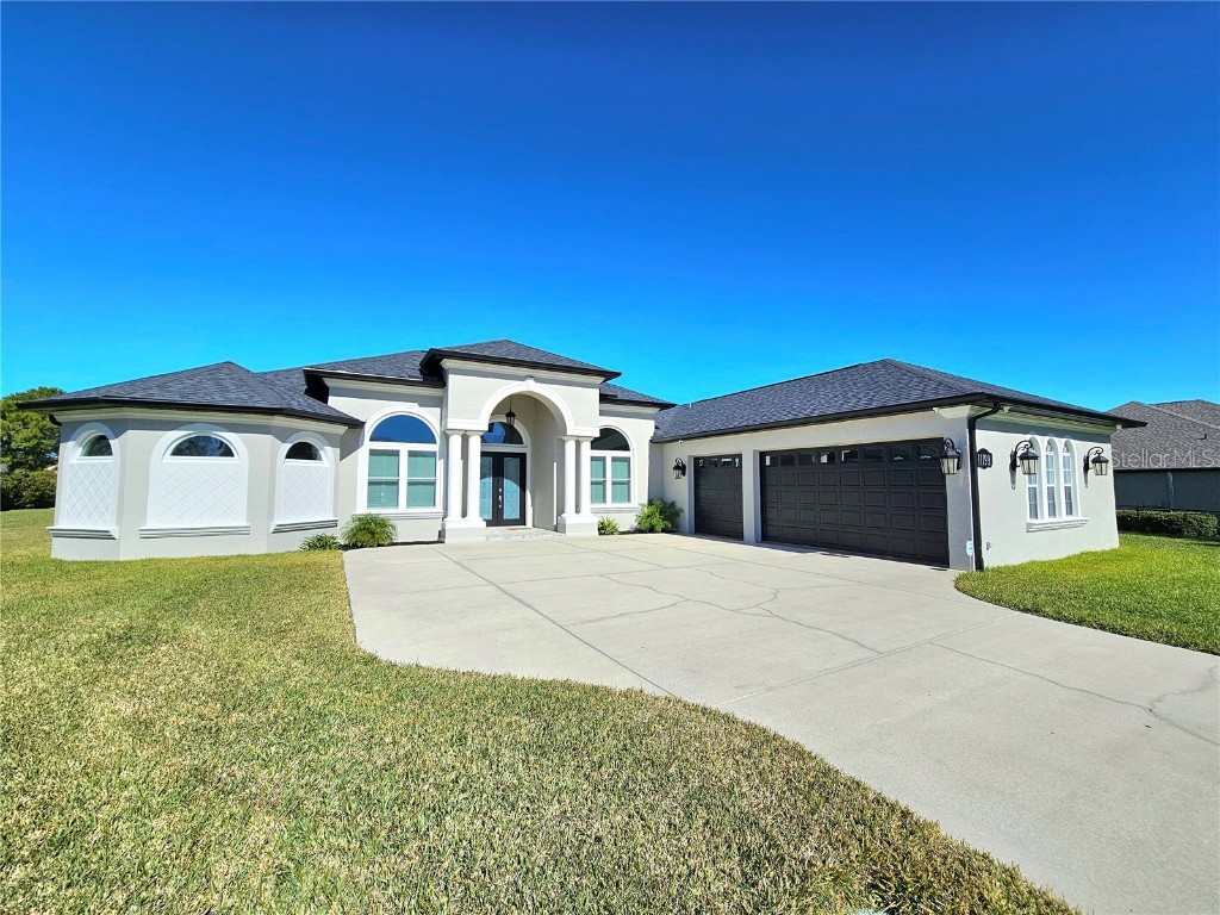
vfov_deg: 89.9
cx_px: 610
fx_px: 458
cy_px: 458
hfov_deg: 106.2
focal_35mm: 13
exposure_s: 1/5000
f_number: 2.2
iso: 50
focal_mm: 2.2
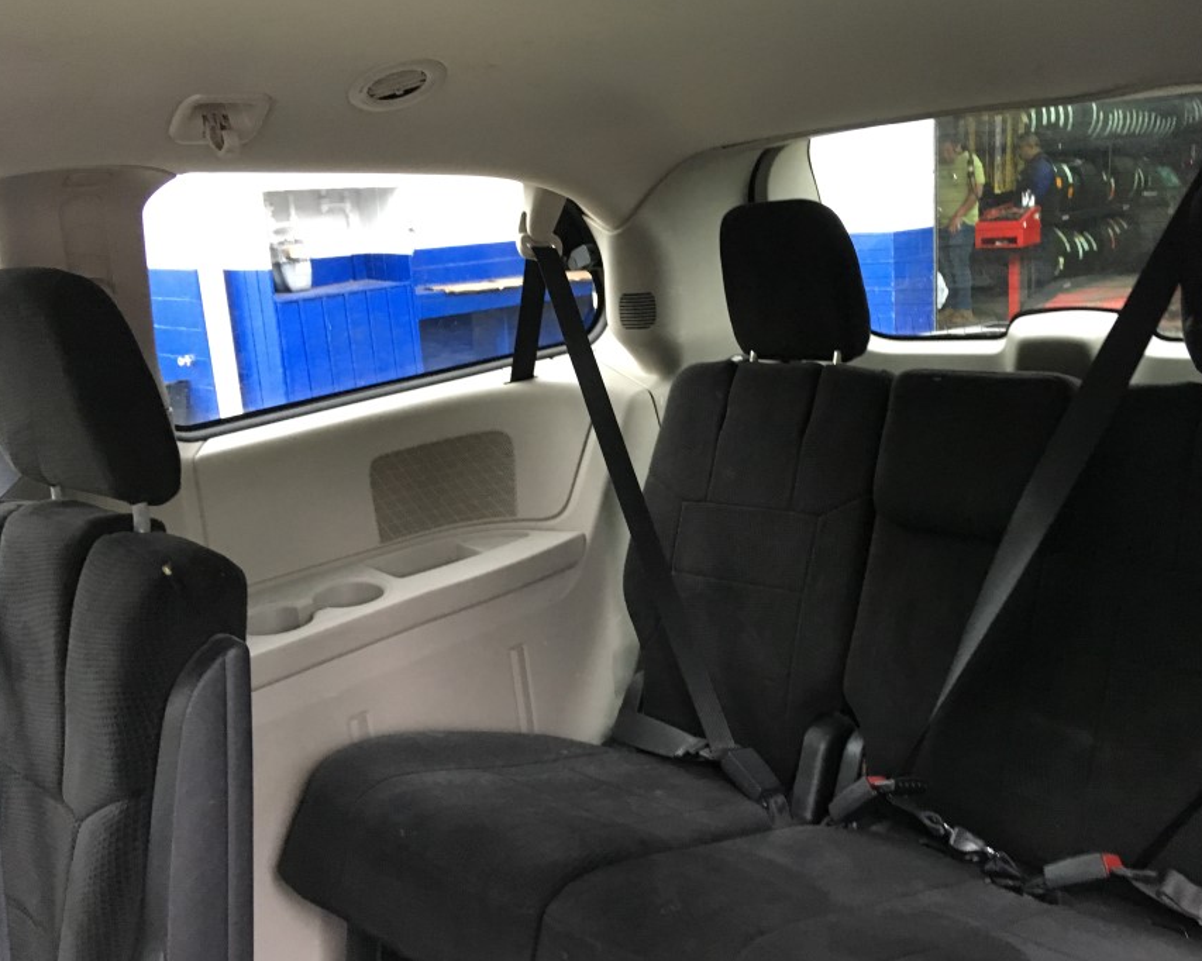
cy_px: 466
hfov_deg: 52.6
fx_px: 1209
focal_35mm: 34
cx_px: 705
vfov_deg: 43.3
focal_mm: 4.15
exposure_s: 1/20
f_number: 2.2
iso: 200
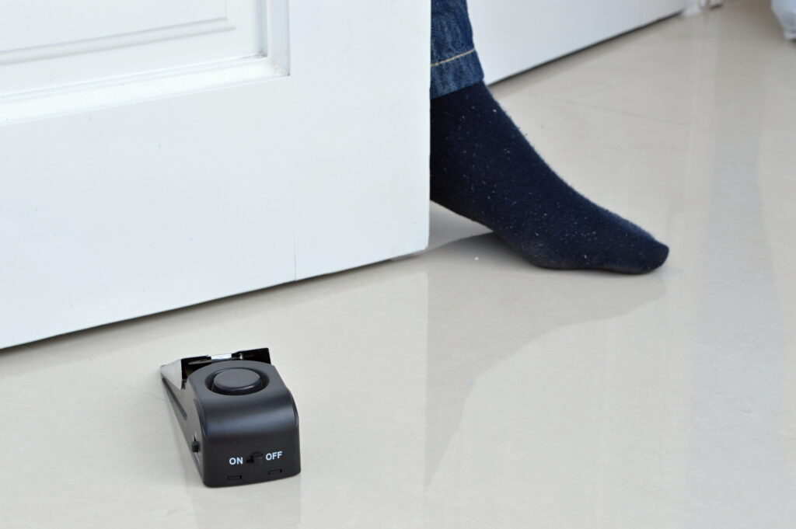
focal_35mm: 75
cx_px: 398
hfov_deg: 27.0
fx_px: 1657
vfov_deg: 18.2
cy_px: 264
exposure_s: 1/60
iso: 200
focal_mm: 50
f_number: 13
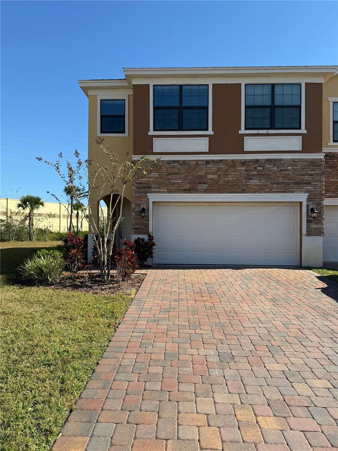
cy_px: 226
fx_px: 312
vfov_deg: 71.6
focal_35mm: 24
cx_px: 169
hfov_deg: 56.8
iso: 80
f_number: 1.78
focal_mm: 6.76
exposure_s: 1/3425
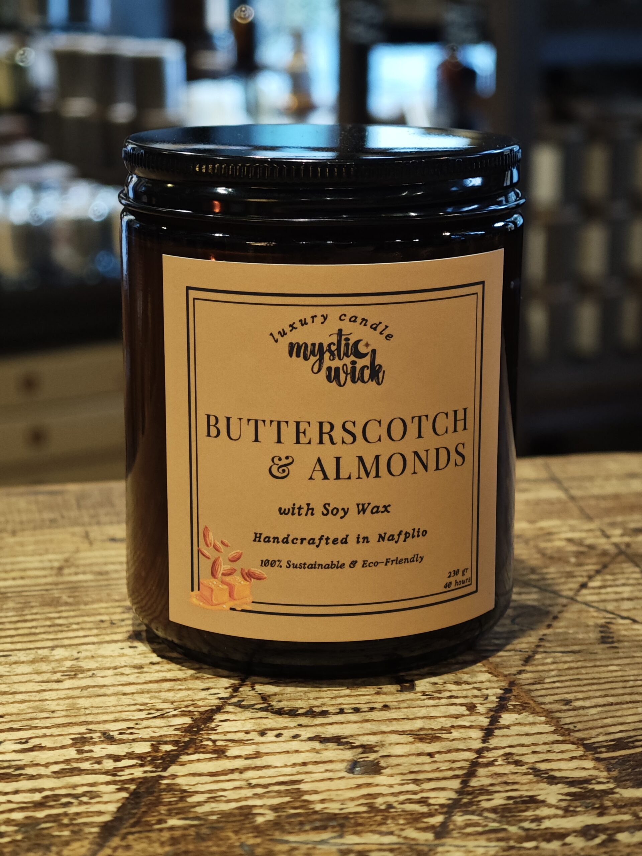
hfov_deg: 19.6
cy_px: 428
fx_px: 1855
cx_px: 321
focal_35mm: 75
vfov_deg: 26.0
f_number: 1.25
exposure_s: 1/50
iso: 1250
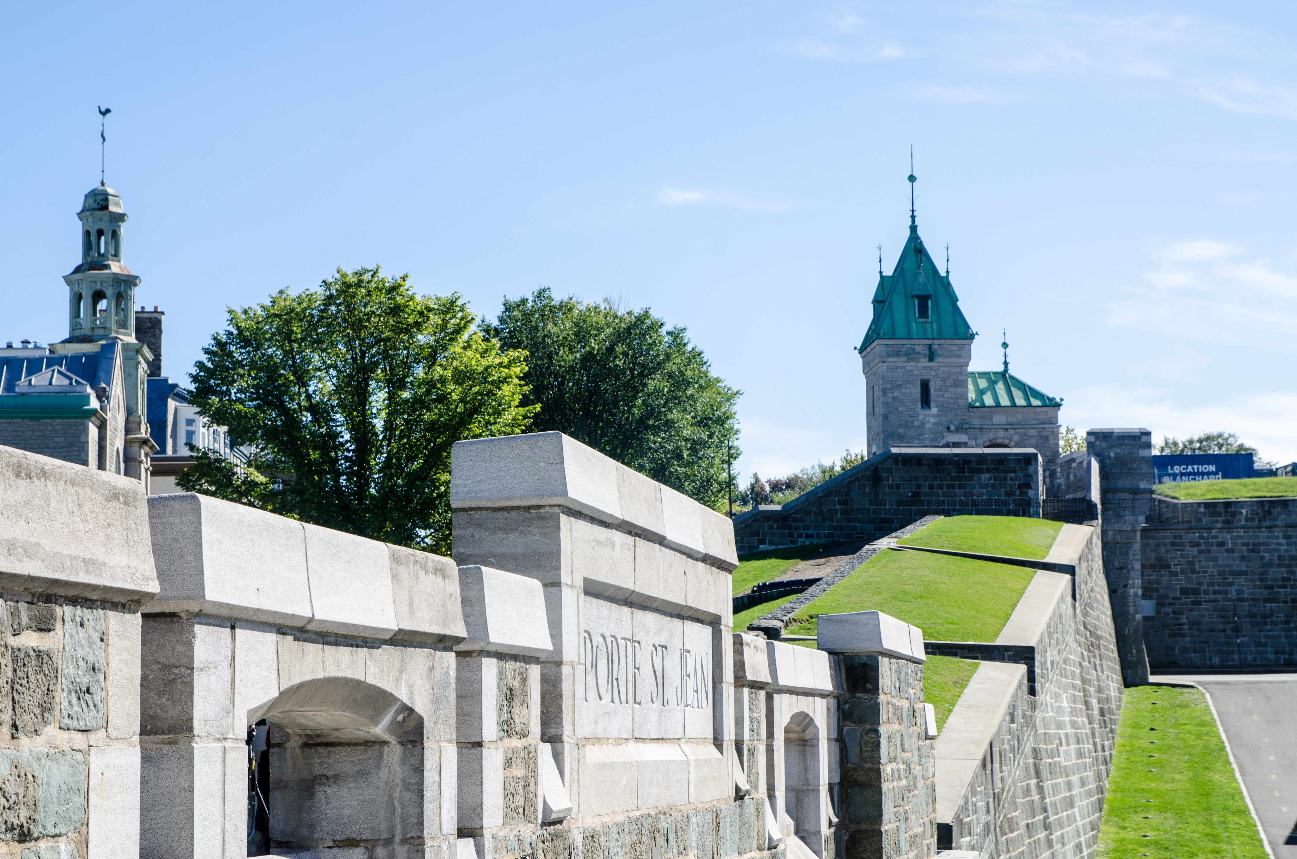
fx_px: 2696
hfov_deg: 27.0
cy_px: 430
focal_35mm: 75
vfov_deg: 18.1
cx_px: 648
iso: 100
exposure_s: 1/200
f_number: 8
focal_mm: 50
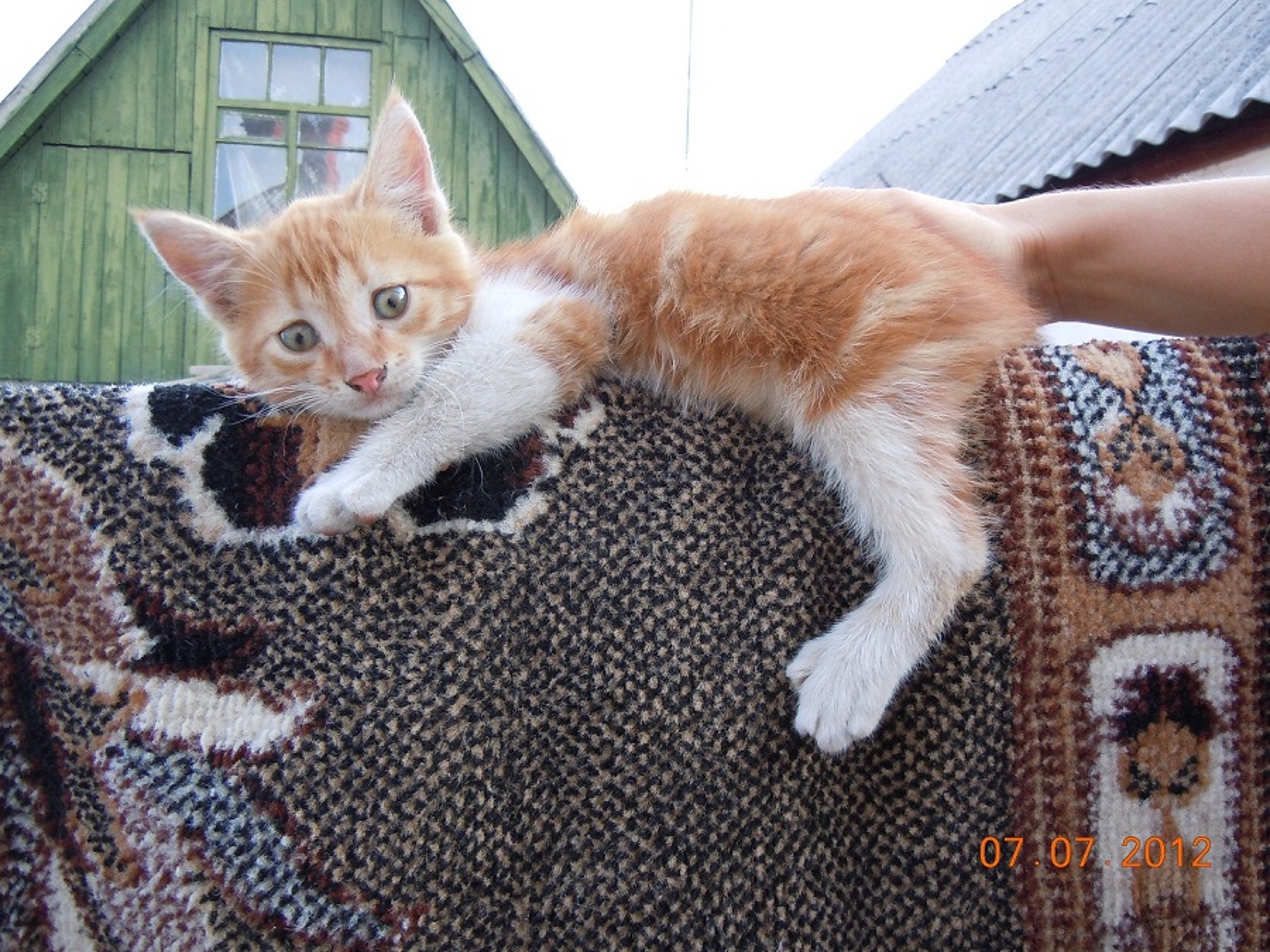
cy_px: 476
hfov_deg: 60.0
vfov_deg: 46.8
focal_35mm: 30
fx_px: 1101
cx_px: 635
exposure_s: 1/60
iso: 200
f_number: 3.5
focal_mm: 5.4
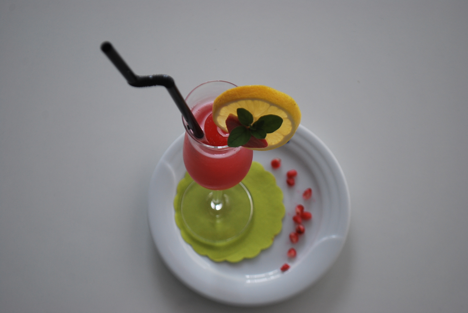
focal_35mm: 82
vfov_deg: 16.6
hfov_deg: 24.6
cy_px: 156
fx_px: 1074
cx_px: 234
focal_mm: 55
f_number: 5.6
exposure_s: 1/40
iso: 200
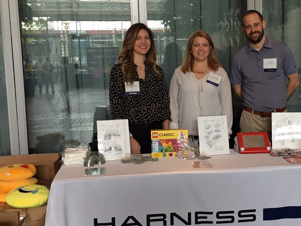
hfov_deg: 38.4
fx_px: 426
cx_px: 204
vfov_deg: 29.7
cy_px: 113
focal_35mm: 49
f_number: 2.2
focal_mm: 4.15
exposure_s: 1/15
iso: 25
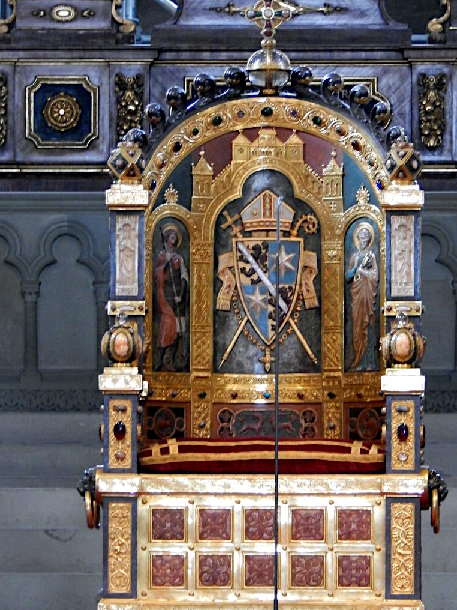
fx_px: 5862
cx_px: 262
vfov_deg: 6.0
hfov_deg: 4.5
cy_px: 298
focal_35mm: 333
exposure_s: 1/5
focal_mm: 50.1
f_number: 5.7
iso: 800
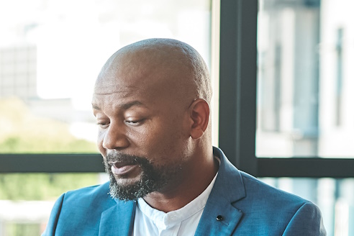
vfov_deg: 7.0
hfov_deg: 10.3
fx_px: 1917
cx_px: -141
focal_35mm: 195
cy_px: 276
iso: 250
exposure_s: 1/200
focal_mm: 50
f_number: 2.8
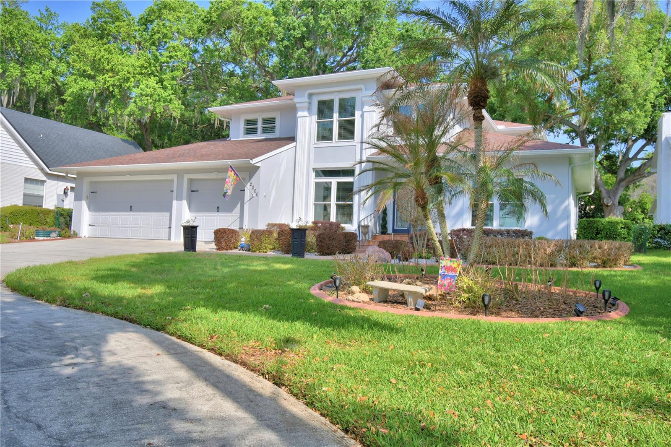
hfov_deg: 61.9
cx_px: 336
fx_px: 559
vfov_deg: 43.6
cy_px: 224
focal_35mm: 30
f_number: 5.6
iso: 100
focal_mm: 20
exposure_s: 1/640
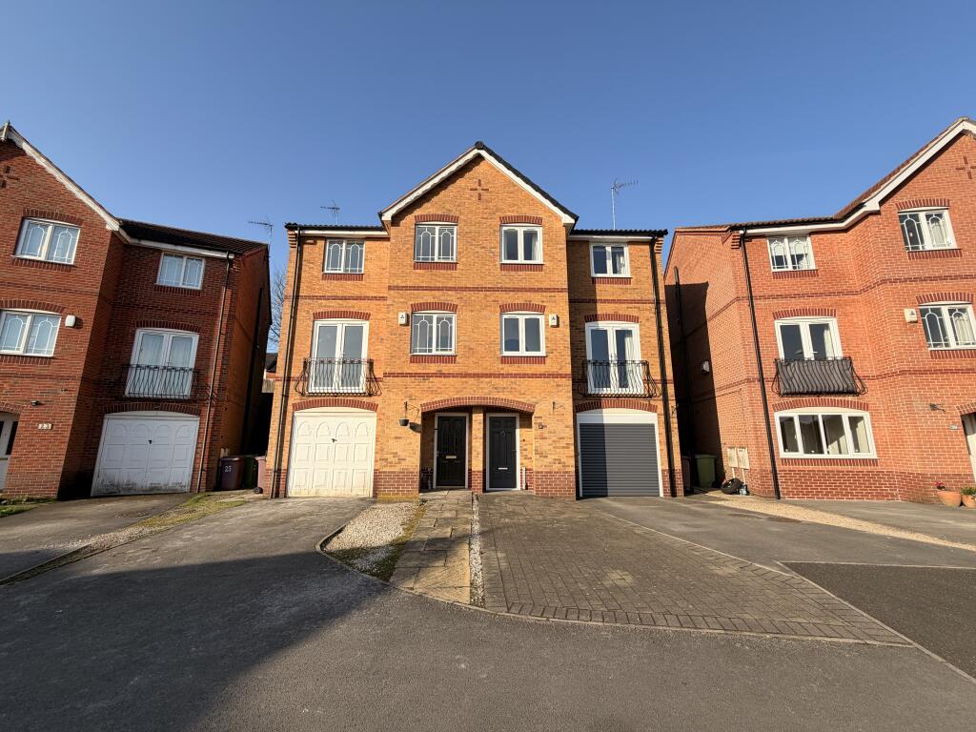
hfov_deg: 102.1
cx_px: 488
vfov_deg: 85.7
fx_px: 395
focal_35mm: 14
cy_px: 366
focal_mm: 2.22
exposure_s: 1/770
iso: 32
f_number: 2.2
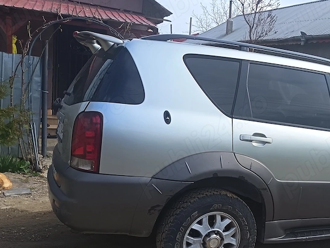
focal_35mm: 44
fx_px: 420
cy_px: 155
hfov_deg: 40.8
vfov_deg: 32.7
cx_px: 273
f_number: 1.75
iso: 100
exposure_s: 1/450
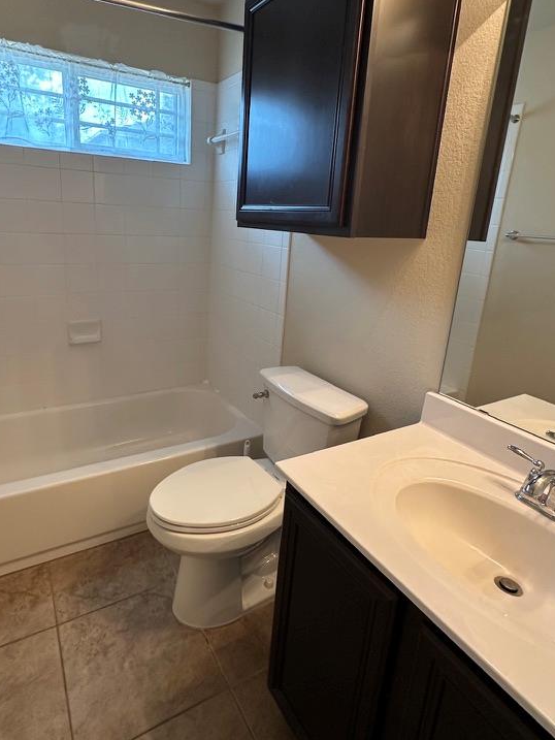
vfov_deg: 81.4
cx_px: 237
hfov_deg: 65.7
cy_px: 328
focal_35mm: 20
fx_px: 427
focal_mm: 2.22
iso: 160
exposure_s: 1/60
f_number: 2.2
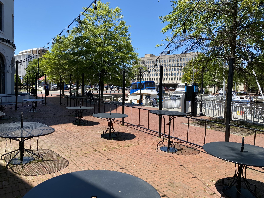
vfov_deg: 53.1
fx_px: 198
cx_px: 132
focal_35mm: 26
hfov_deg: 67.3
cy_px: 99
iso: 32
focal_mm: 4.25
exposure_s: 1/1838
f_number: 1.8
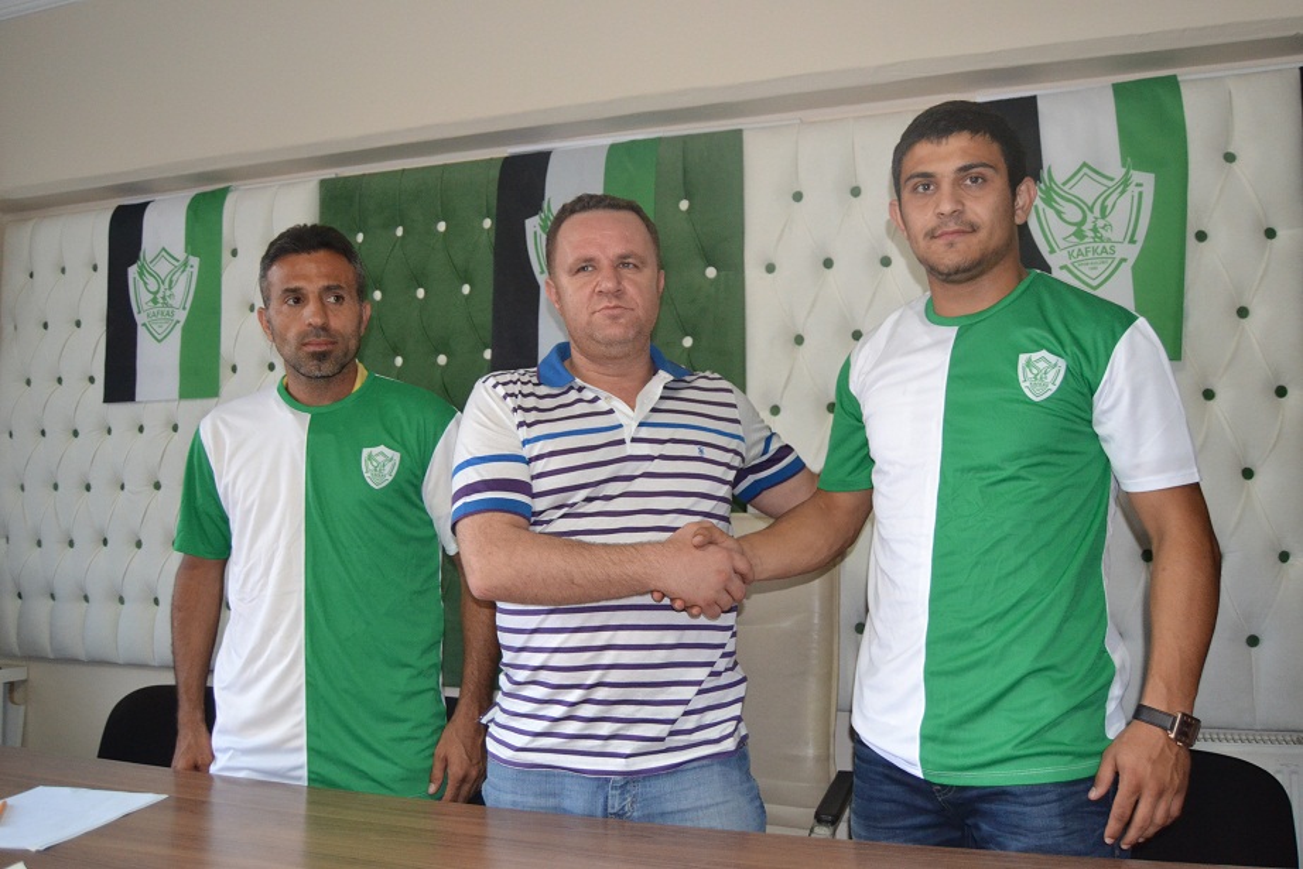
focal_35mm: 30
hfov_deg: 61.9
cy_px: 434
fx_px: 1086
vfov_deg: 43.6
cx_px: 652
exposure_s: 1/60
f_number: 3.5
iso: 1800
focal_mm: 20
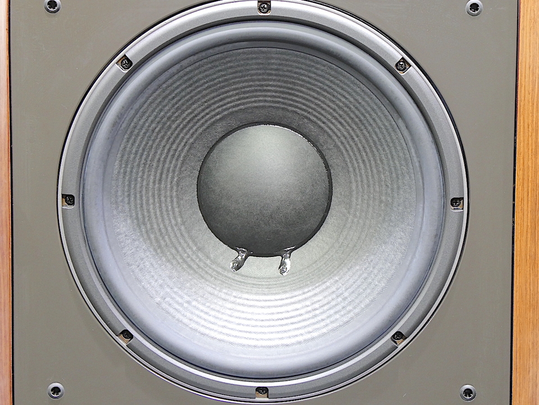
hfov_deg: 14.6
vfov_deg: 11.0
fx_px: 2102
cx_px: 270
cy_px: 202
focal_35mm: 135
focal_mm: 24.2
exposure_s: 1/2
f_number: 5.3
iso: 200
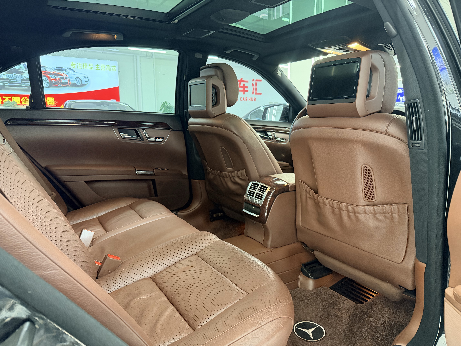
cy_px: 173
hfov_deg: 71.6
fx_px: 320
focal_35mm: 24
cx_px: 230
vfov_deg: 56.8
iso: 640
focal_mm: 6.76
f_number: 1.78
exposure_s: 1/33
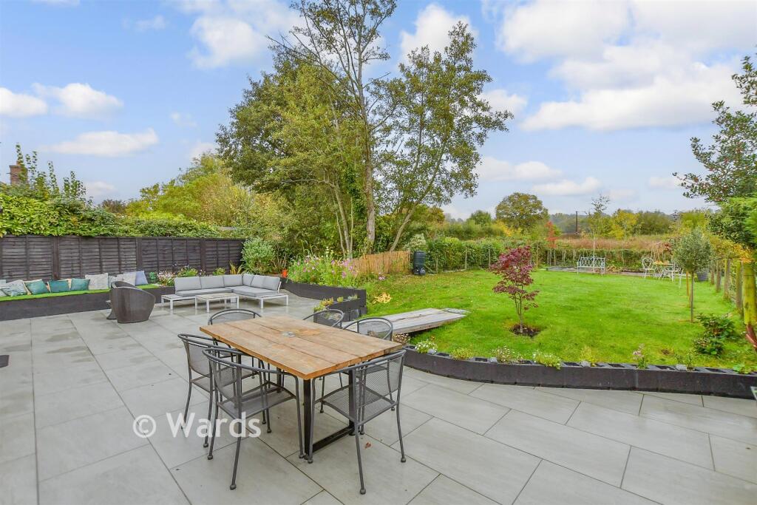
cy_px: 252
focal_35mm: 15
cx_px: 378
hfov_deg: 100.4
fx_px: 315
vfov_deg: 77.3
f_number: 8
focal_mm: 10
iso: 320
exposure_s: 1/500
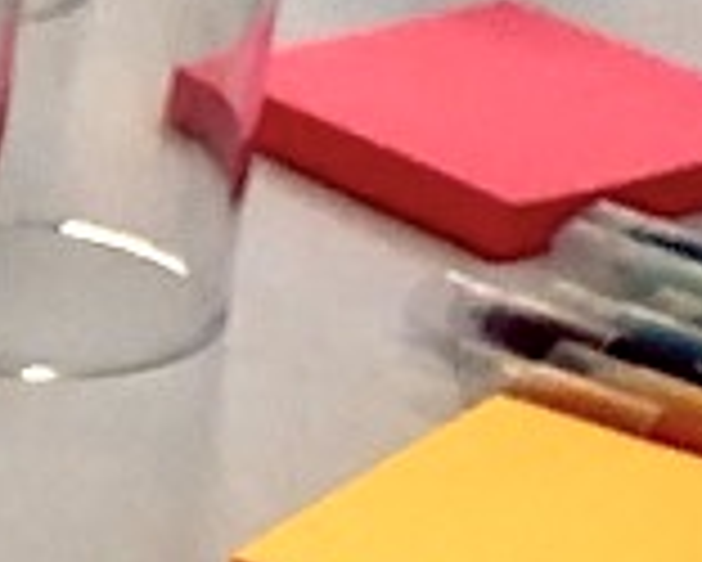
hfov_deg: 10.0
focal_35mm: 179
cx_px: -706
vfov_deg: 7.6
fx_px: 3721
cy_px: 1695
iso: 40
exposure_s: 1/33
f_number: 1.8
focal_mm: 3.99
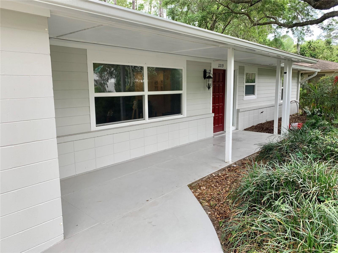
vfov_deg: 53.1
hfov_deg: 67.3
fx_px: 254
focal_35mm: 26
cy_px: 126
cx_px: 169
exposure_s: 1/125
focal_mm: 4.25
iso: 25
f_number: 1.8
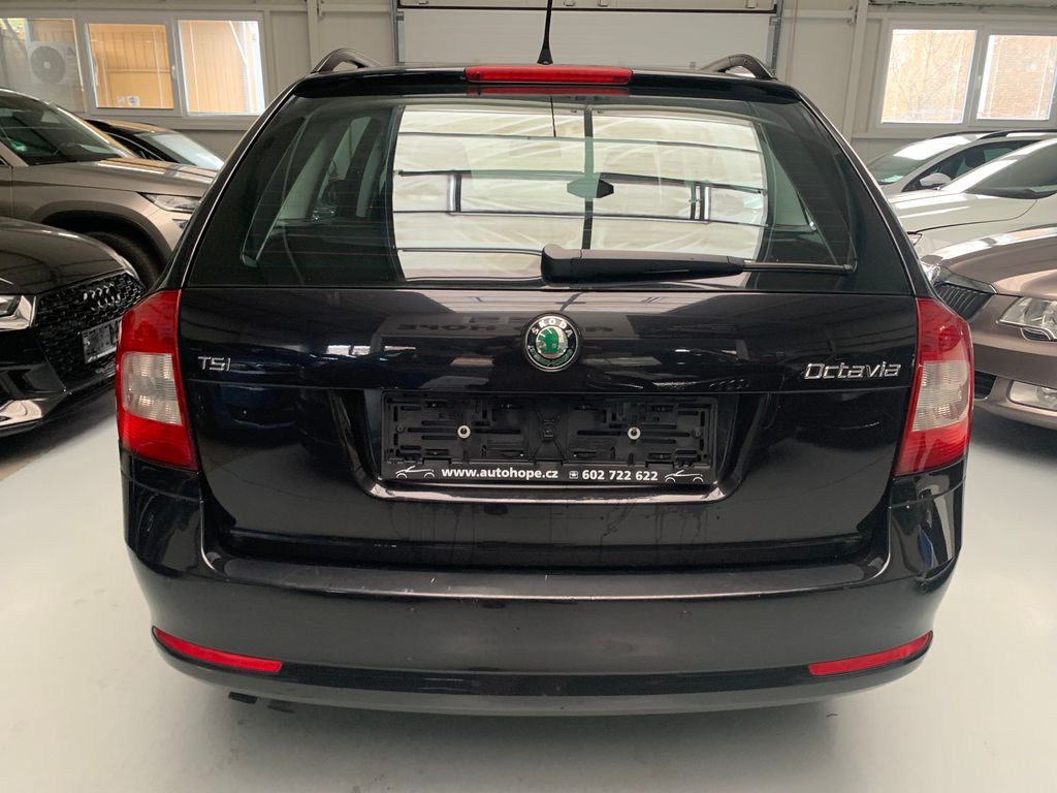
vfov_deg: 53.1
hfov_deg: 67.3
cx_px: 528
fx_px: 794
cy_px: 396
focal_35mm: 26
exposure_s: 1/60
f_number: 1.8
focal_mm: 4.25
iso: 320
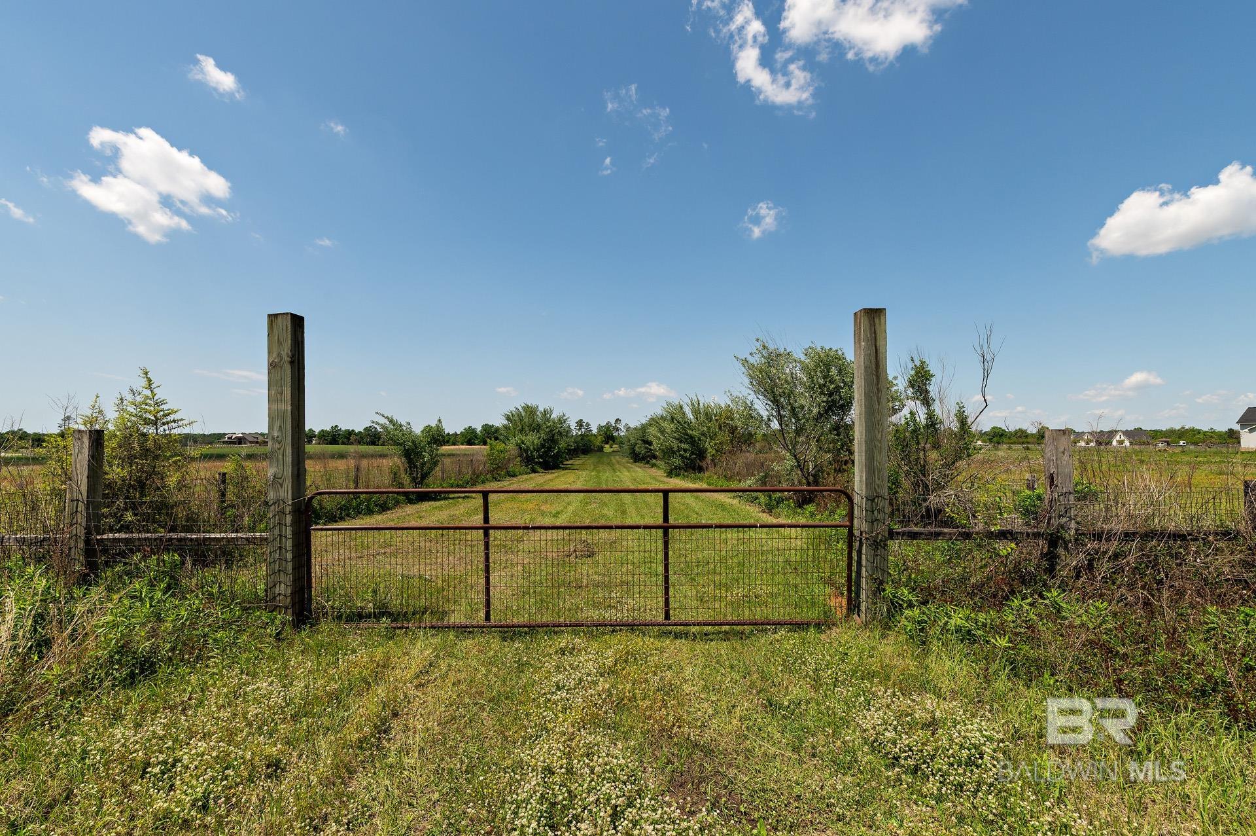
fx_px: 523
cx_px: 628
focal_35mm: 15
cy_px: 418
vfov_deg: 77.2
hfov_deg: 100.4
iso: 400
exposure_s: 1/1000
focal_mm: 15
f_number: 8
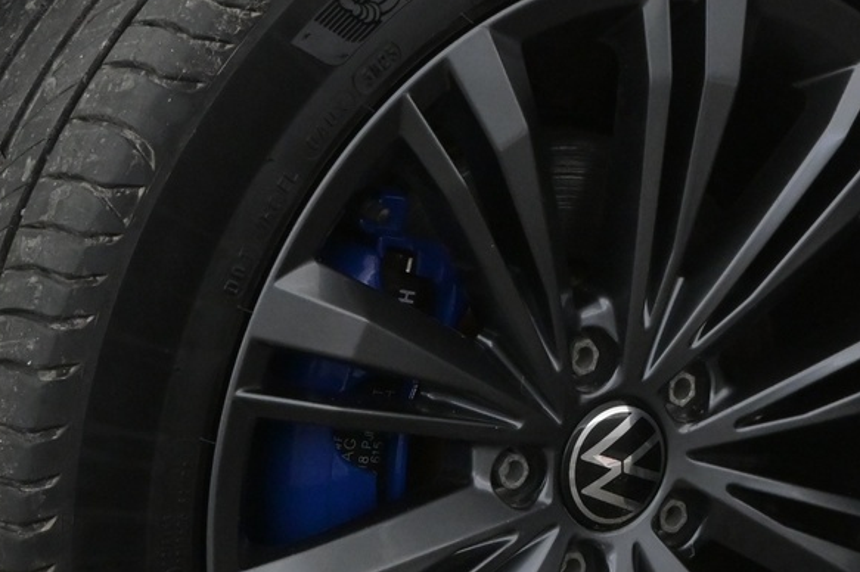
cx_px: 512
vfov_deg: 11.9
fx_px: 2738
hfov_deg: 17.8
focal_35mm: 115
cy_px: 438
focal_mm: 27.5
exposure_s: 1/125
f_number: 5.6
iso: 2500
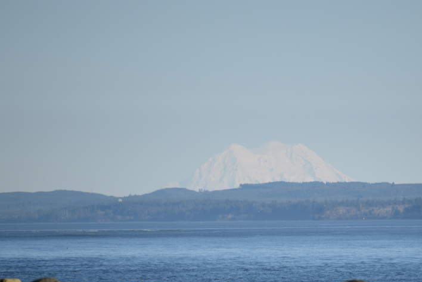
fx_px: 6357
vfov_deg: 2.5
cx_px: 291
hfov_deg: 3.8
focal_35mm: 542
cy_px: 235
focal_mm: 300
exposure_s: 1/640
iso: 110
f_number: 5.6
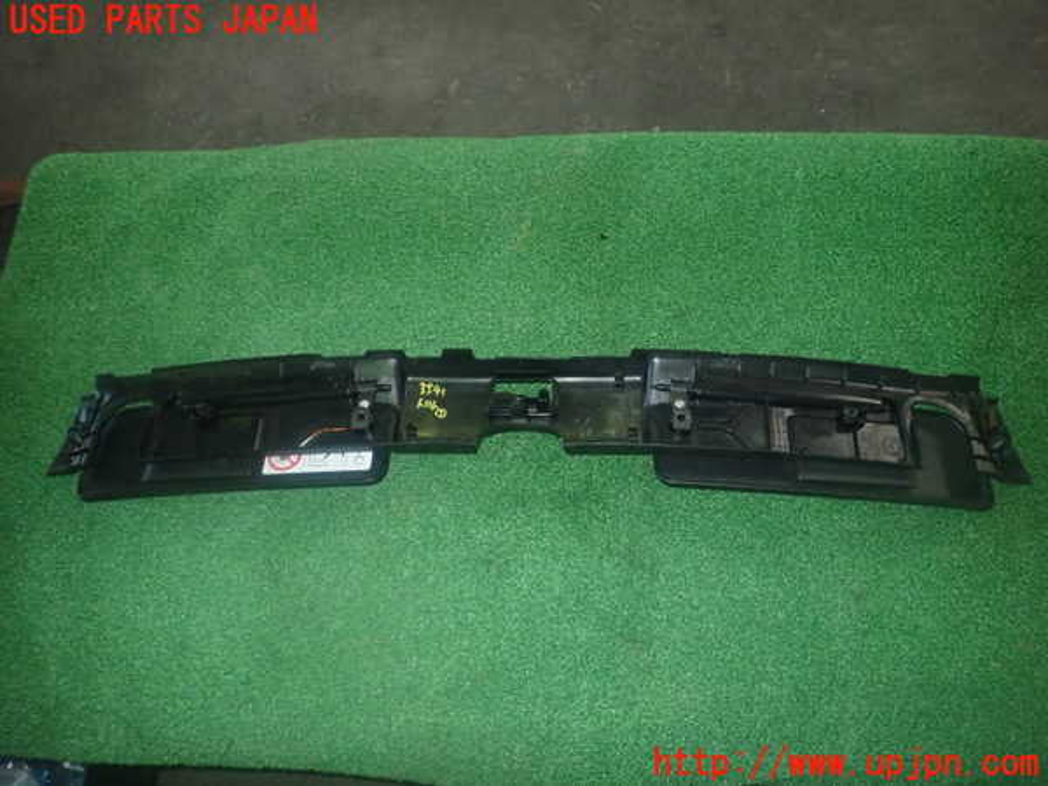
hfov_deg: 69.4
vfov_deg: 54.9
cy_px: 393
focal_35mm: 25
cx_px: 524
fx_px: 757
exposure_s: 1/30
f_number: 5.6
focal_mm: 4.5
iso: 800
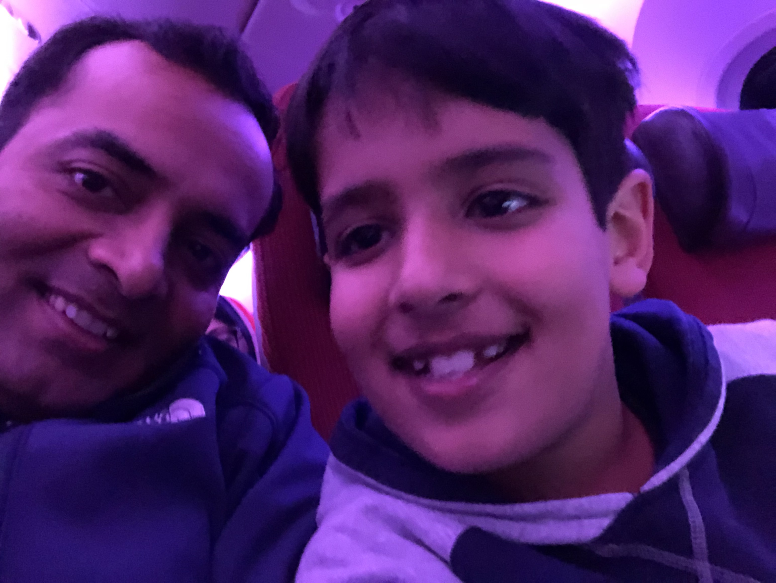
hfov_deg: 56.8
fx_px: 718
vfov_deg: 44.2
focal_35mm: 32
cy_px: 292
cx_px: 388
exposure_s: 1/15
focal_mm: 2.87
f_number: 2.2
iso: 2000
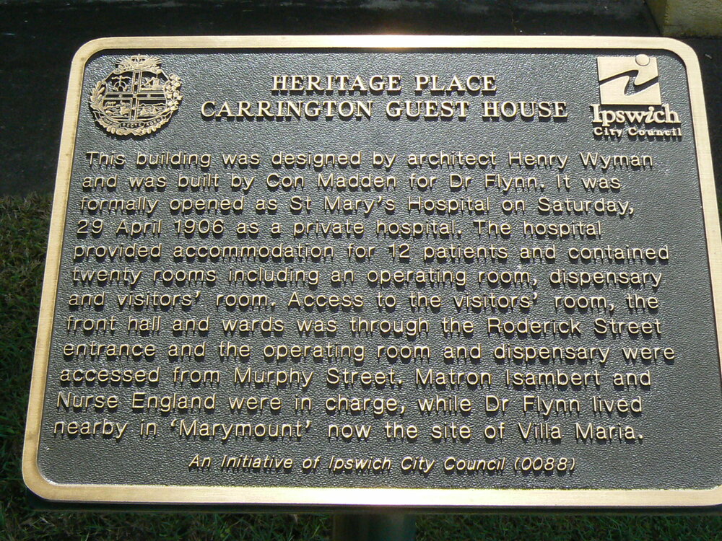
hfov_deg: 33.8
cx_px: 361
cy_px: 270
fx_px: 1189
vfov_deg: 25.7
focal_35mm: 57
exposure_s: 1/500
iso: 200
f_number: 8
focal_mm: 6.9
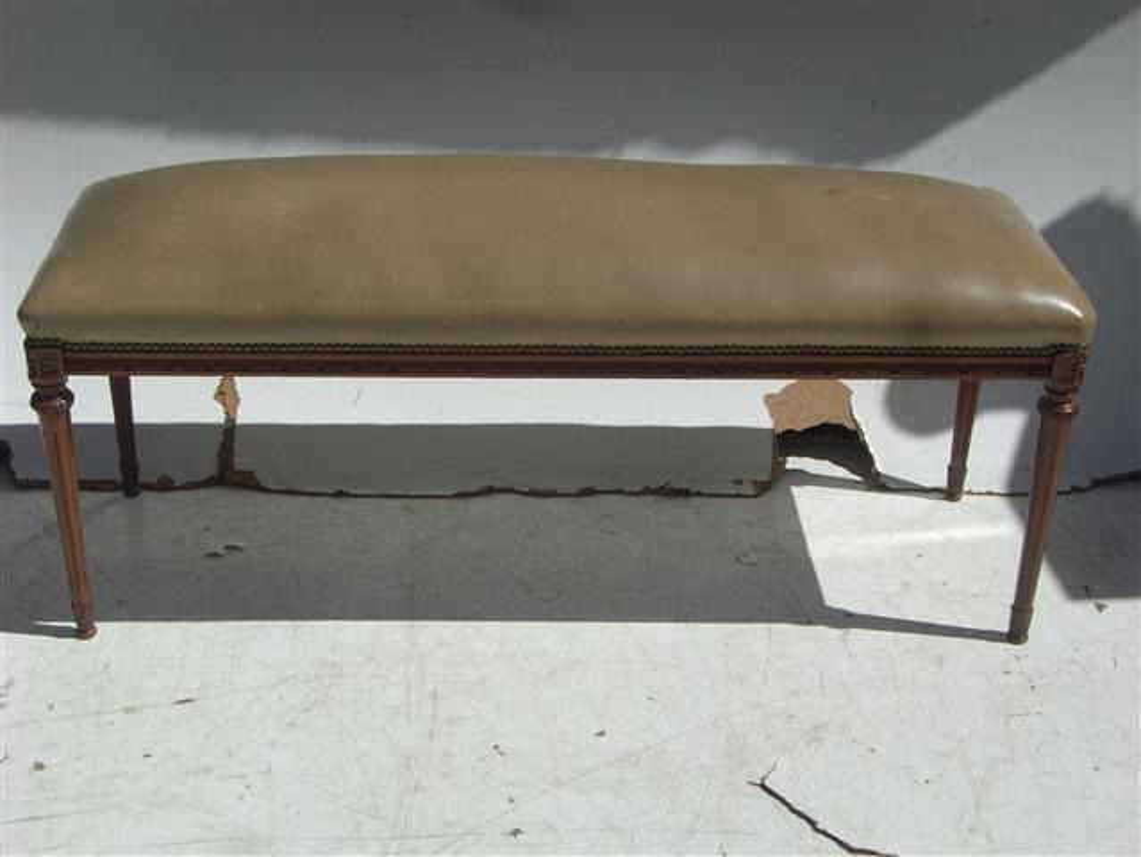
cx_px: 570
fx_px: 1814
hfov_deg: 34.9
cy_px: 428
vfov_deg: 26.6
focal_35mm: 55
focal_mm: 9
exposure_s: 1/1000
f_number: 5.2
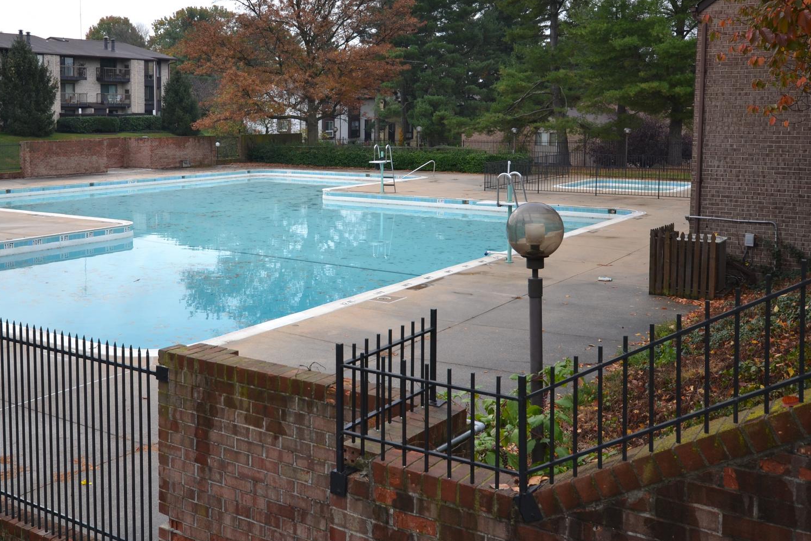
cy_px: 194
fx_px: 923
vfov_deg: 32.4
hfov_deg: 46.9
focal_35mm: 41
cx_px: 291
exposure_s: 1/125
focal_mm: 20
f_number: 5.6
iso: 125
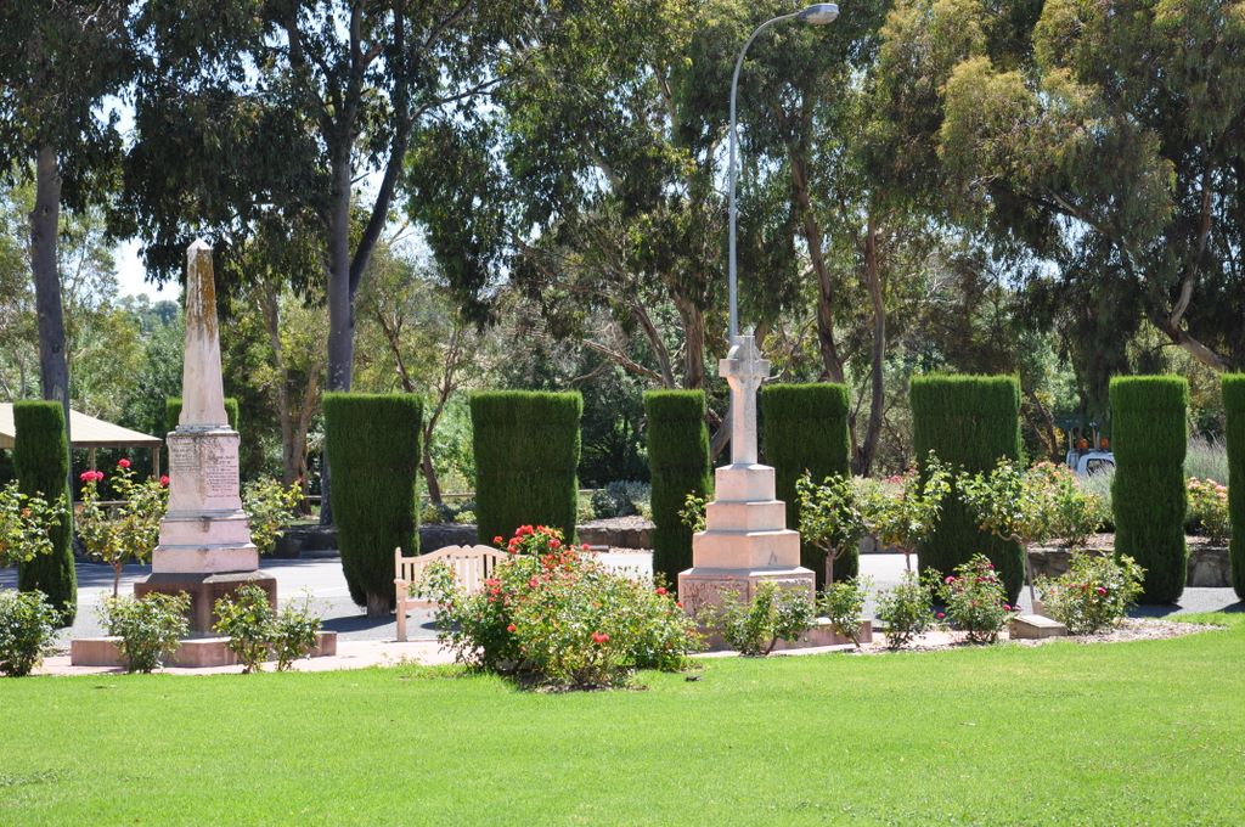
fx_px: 3212
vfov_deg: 14.7
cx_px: 622
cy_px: 414
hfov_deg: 21.9
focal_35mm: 93
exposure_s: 1/250
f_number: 7.1
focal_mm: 62
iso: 200
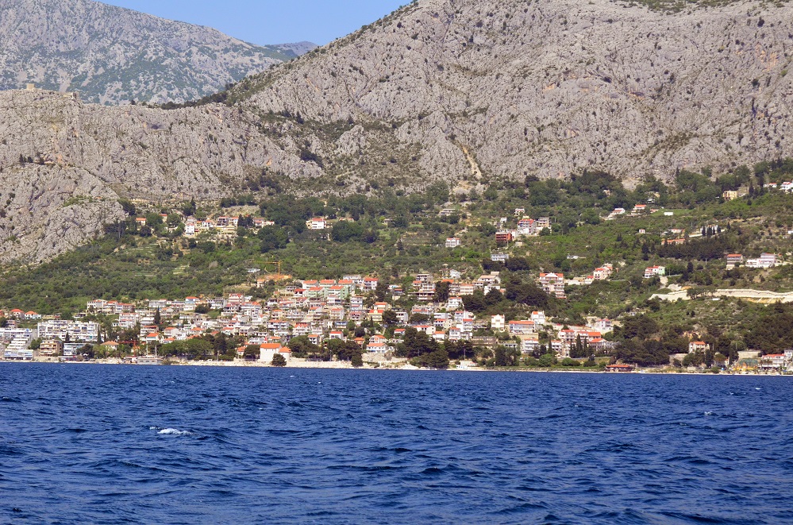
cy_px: 262
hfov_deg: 19.5
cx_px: 396
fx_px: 2307
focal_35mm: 105
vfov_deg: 13.0
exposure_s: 1/5000
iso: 800
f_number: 5
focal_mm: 70
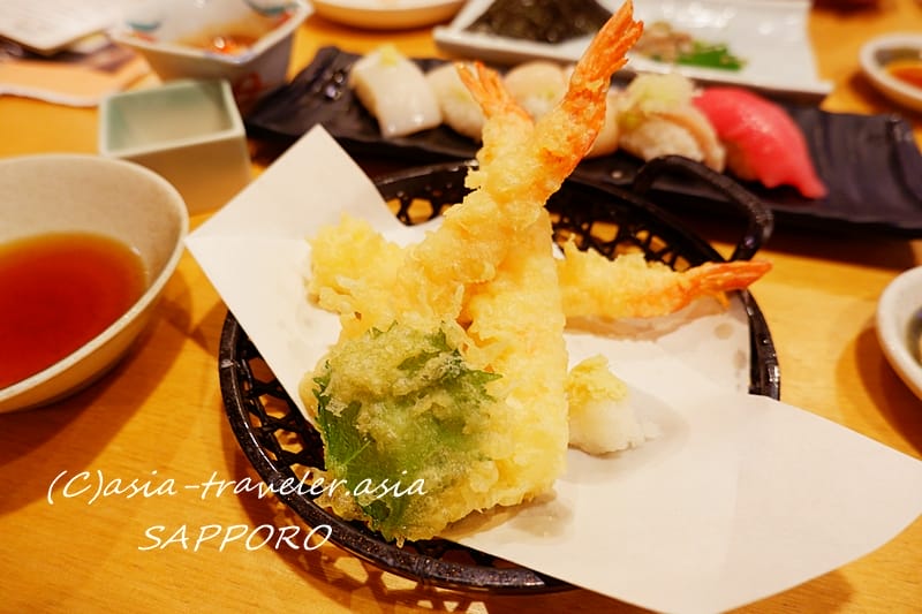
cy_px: 307
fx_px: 589
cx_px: 461
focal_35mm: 23
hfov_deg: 76.1
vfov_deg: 55.1
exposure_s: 1/34
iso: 640
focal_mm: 15
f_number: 3.5
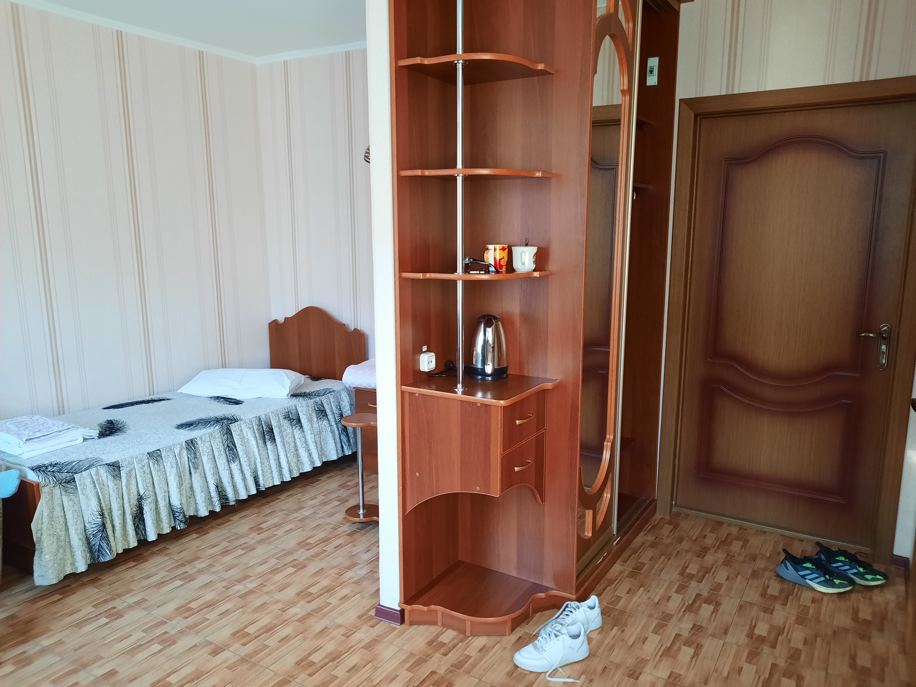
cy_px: 344
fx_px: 662
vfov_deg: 54.9
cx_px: 458
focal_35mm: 25
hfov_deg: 69.4
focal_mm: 4.6
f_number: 2
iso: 400
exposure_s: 1/50
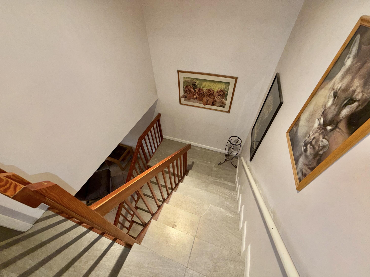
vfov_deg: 85.7
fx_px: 150
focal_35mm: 14
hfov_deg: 102.1
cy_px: 138
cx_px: 185
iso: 64
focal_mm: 2.22
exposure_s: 1/60
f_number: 2.2
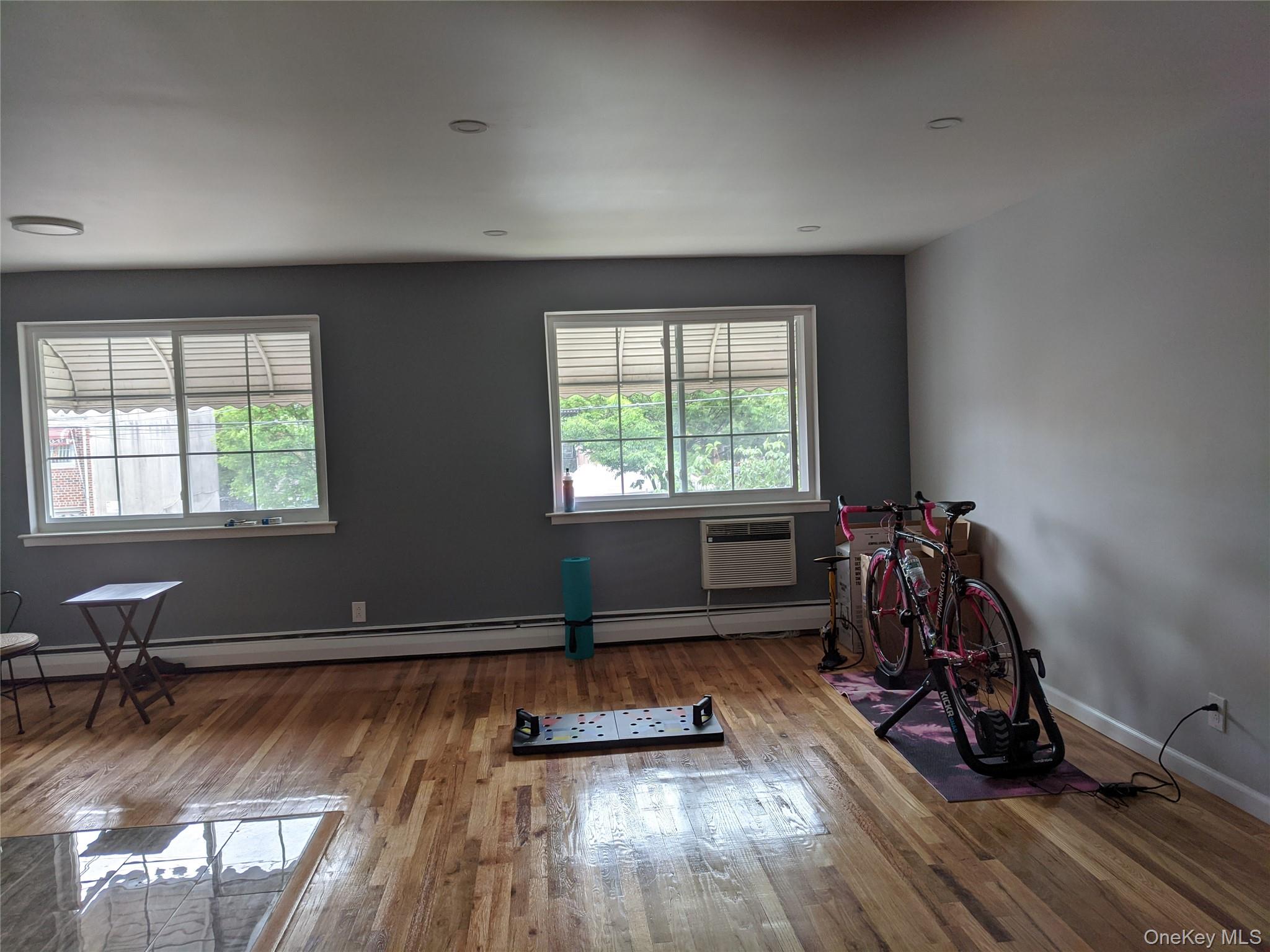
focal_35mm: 26
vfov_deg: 53.1
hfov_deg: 67.3
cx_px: 635
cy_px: 476
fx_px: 954
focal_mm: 4.67
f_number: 2
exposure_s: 1/120
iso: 50
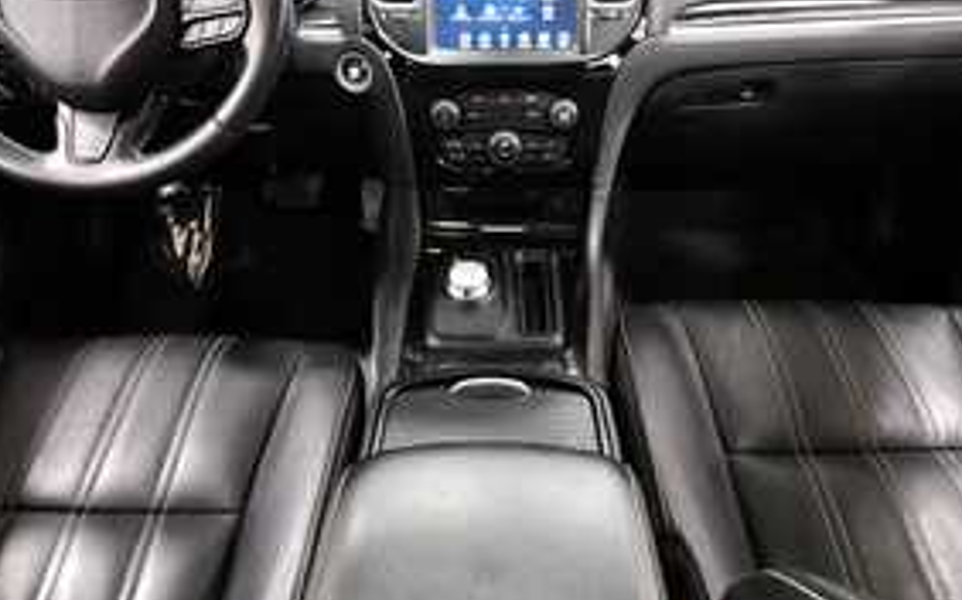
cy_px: 182
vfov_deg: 46.5
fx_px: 681
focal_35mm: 26
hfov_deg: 70.4
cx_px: 495
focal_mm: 12
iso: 5000
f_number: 4.8
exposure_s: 1/60
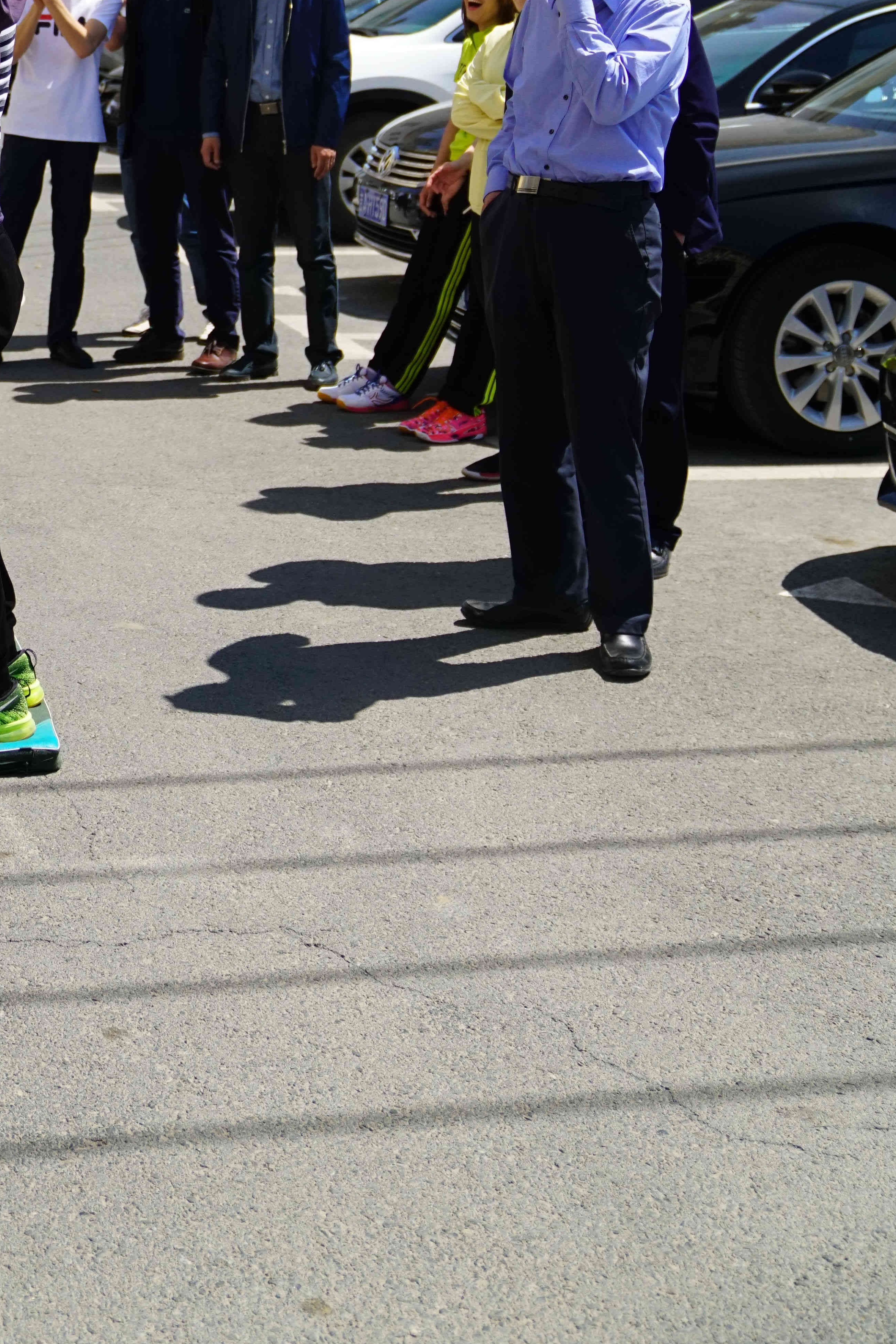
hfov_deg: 20.3
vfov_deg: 28.9
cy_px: -7
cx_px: 2
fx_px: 2426
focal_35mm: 65
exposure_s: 1/5000
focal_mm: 32
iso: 1000
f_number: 2.8
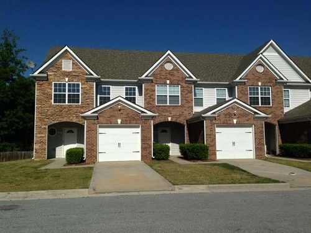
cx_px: 156
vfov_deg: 42.9
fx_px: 296
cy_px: 116
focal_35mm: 33
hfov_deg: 55.4
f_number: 2.4
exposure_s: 1/4184
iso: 50
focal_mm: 4.13
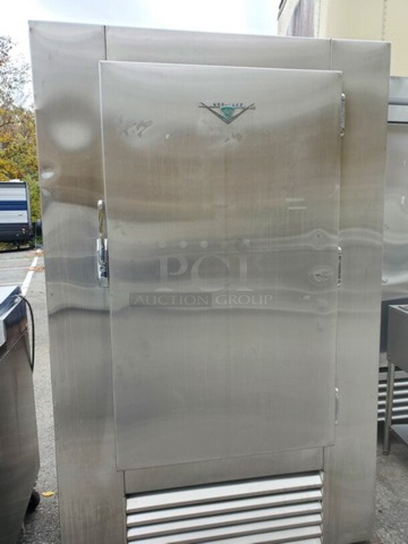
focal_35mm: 26
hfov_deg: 53.1
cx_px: 204
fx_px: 408
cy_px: 272
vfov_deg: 67.3
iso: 50
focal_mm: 4.3
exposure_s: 1/249
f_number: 2.4
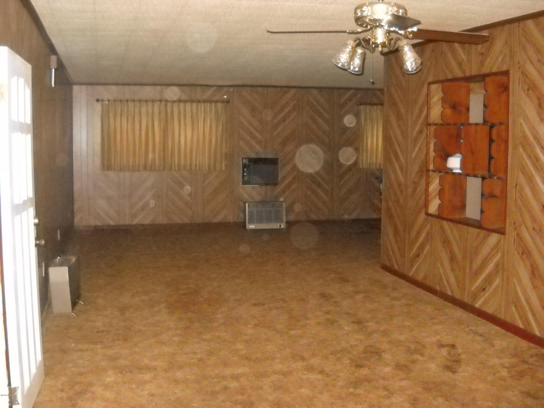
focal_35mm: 41
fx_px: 644
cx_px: 272
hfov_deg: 45.8
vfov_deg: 35.1
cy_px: 204
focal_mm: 6.72
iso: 1532
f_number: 3.1
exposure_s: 1/30
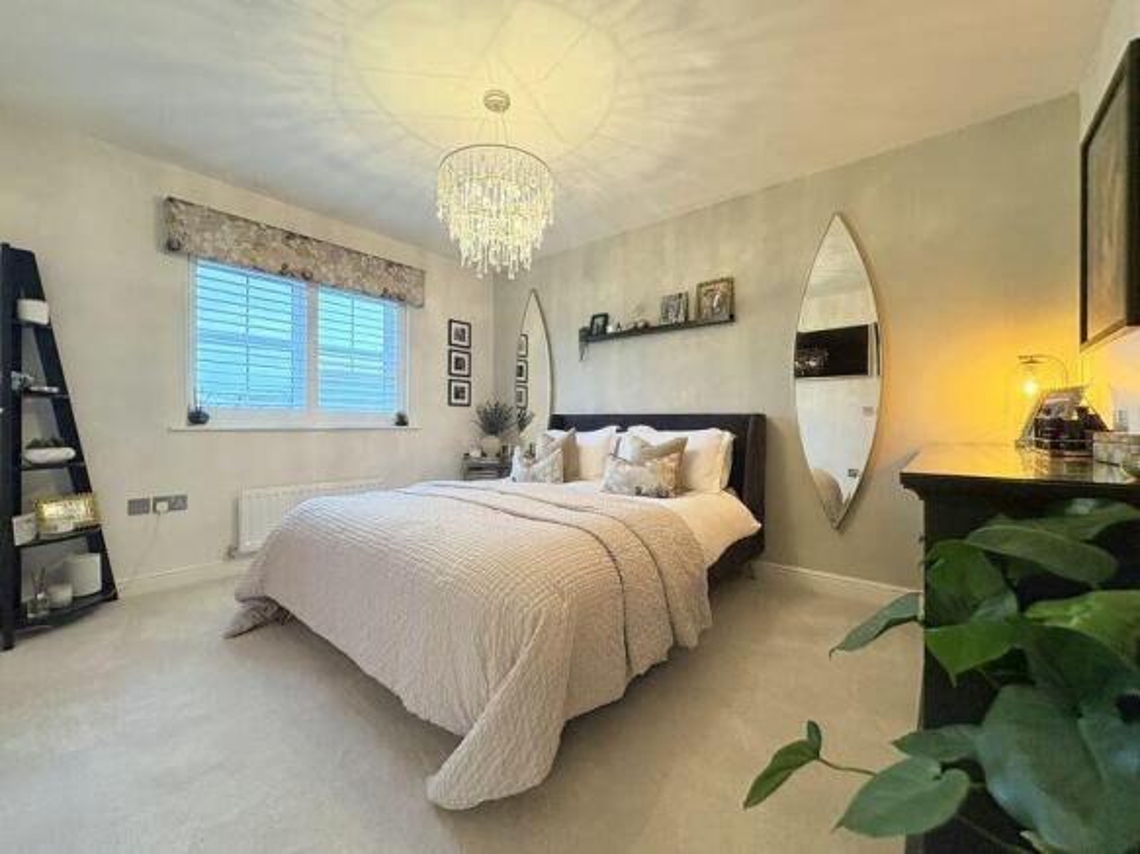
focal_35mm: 14
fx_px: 461
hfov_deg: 102.1
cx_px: 570
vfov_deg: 85.7
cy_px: 427
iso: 320
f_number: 2.2
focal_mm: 2.22
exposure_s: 1/100
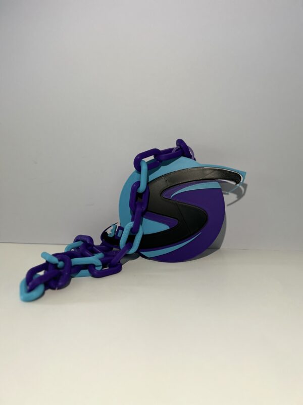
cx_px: 152
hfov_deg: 53.1
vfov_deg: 67.3
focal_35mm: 26
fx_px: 303
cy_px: 202
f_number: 1.5
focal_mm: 5.7
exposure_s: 1/60
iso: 250
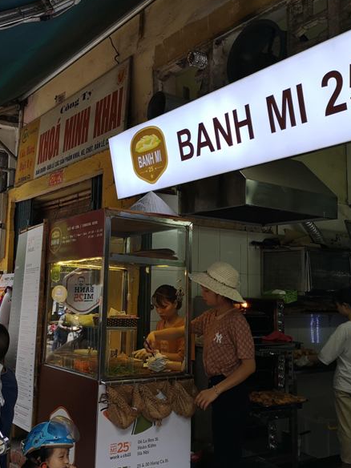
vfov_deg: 50.1
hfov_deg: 38.5
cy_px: 228
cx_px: 143
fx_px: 500
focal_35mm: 37
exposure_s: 1/100
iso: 64
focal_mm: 3.95
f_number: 1.8
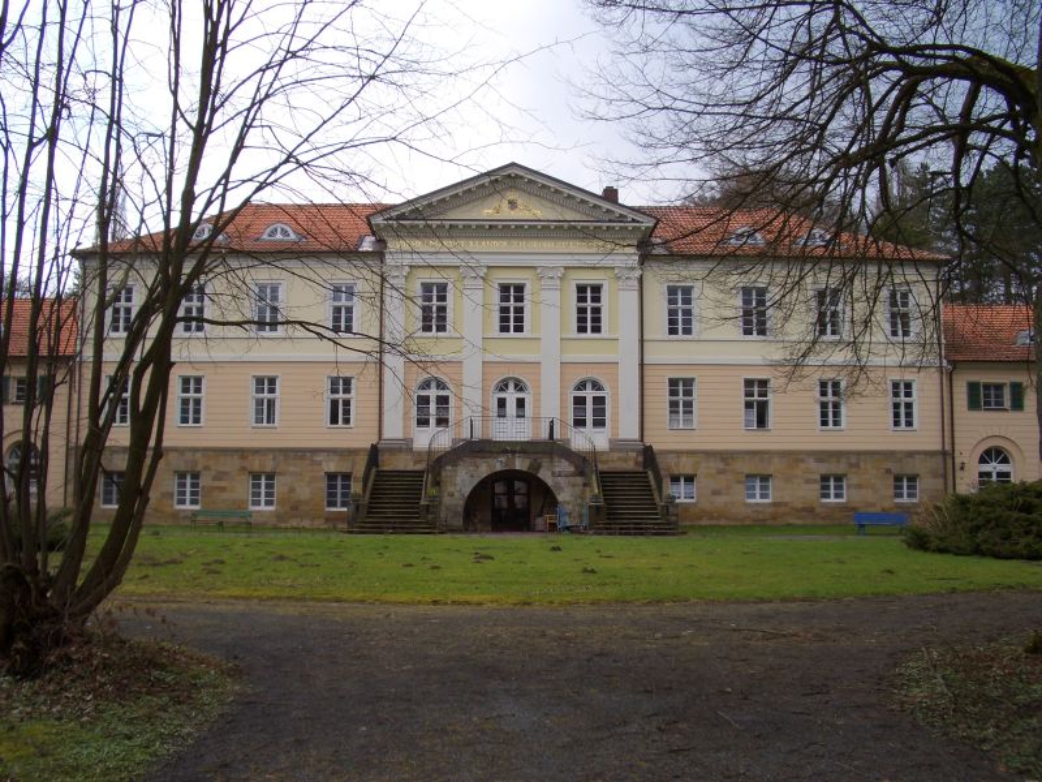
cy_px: 391
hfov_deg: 52.6
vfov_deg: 40.7
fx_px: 1054
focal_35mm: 35
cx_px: 521
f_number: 4.3
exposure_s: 1/250
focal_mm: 5.8
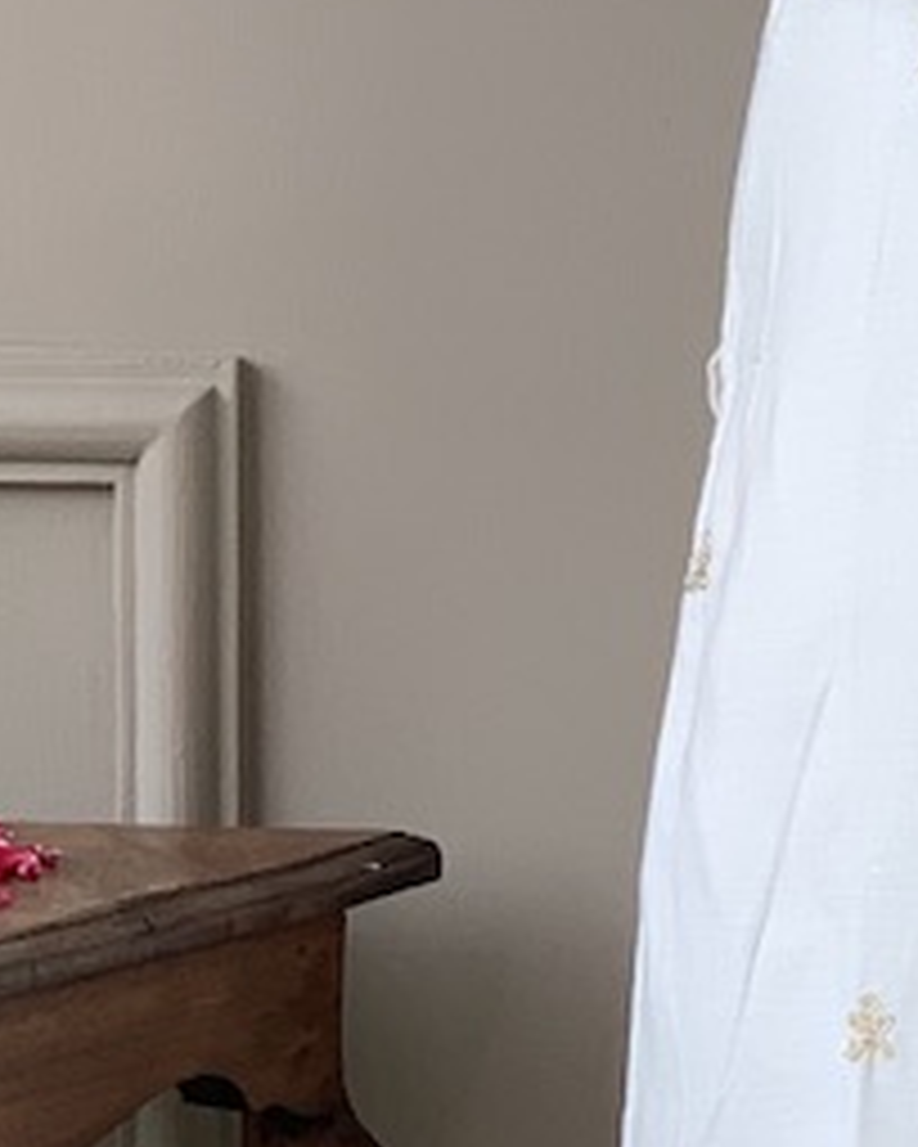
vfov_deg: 7.6
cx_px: 1404
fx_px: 8660
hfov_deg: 6.0
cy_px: 585
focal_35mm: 255
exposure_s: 1/100
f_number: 2.4
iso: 40
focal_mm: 6
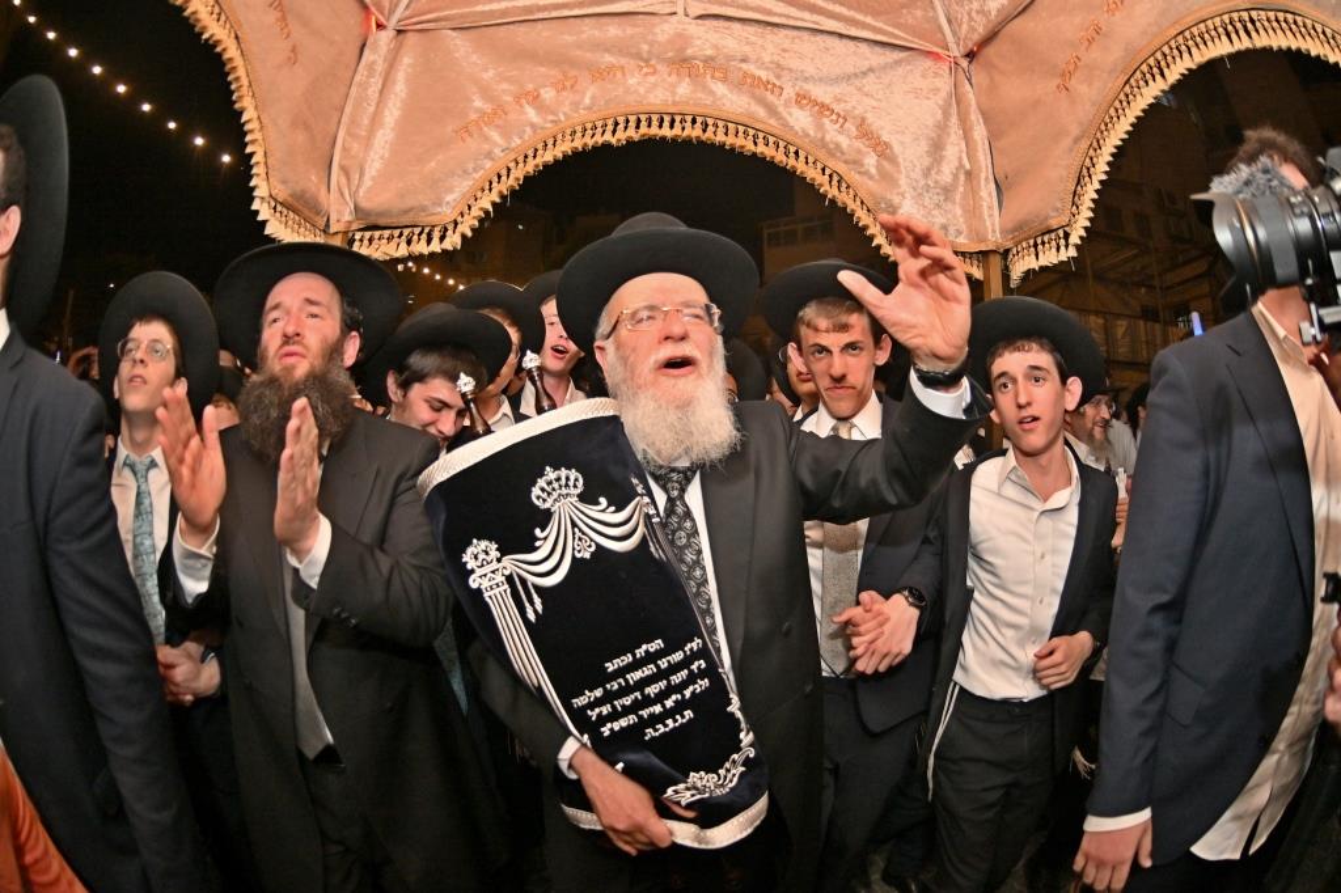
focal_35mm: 15
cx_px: 670
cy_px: 446
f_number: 2.8
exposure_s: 1/160
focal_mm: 10.5
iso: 250
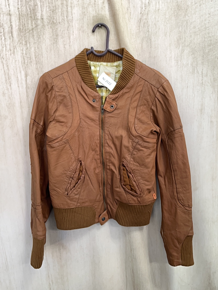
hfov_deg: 51.4
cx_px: 109
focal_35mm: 27
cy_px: 145
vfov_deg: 65.3
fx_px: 227
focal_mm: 5.1
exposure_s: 1/60
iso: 40
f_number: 1.6
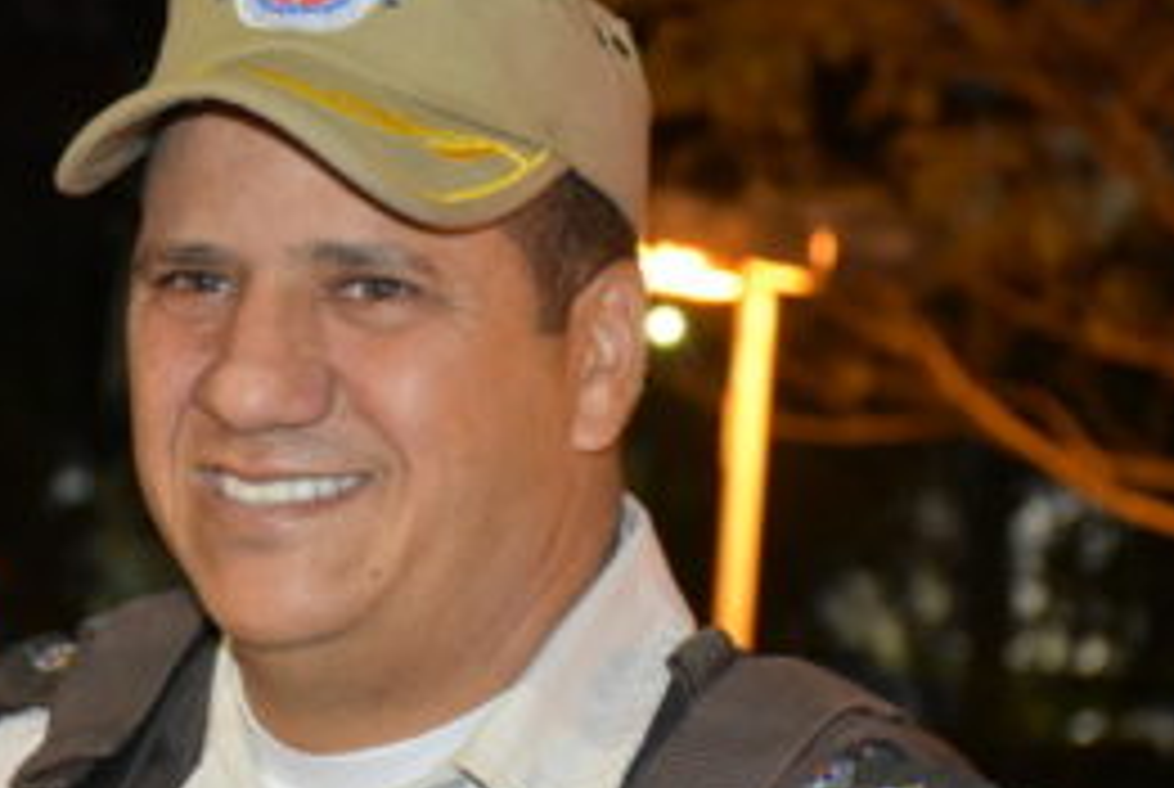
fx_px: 4410
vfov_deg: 10.2
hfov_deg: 15.2
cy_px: 507
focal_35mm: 135
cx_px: 463
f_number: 4.8
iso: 6400
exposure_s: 1/60
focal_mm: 56
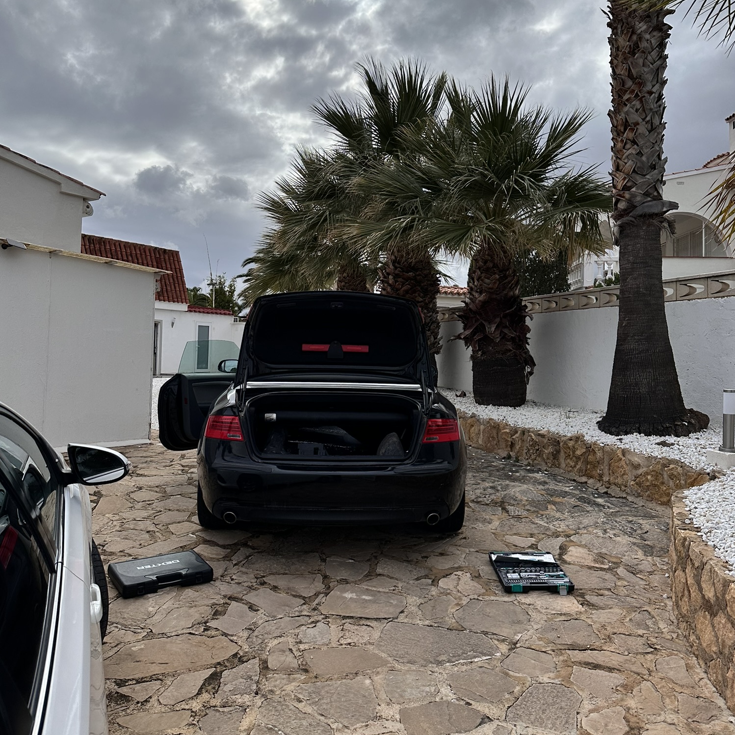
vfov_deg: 55.5
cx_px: 361
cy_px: 321
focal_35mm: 29
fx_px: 697
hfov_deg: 55.6
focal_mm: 6.86
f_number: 1.78
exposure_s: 1/9709
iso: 80
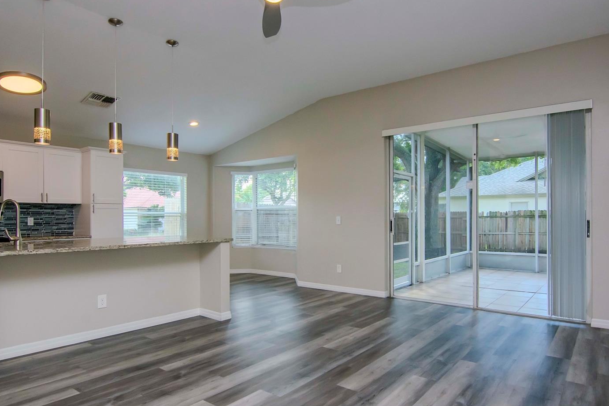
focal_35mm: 23
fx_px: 382
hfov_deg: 76.9
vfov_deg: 55.9
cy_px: 216
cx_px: 335
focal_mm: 13
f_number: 8
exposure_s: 1/160
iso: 500
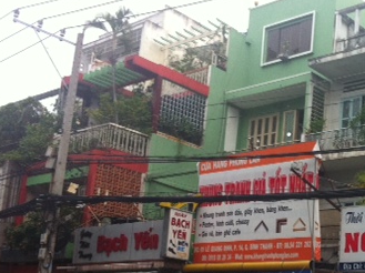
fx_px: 716
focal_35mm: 68
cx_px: 312
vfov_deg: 21.3
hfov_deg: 27.8
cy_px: 216
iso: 160
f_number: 2.8
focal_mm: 3.85
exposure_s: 1/120
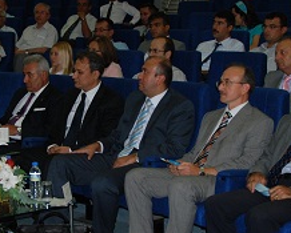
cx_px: 81
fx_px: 802
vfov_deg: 16.6
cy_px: 131
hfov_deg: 20.4
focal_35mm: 93
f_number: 4
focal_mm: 24
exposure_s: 1/60
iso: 250
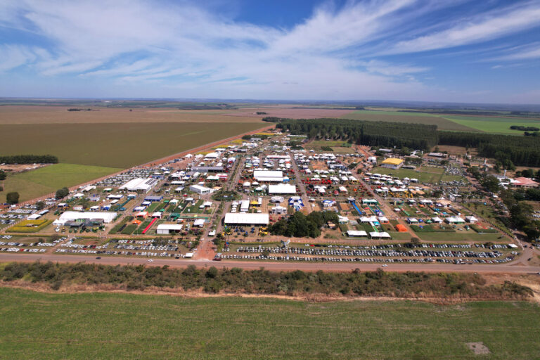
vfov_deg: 57.2
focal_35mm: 22
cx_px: 270
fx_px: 330
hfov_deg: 78.6
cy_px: 180
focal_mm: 8.38
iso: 100
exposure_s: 1/400
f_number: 2.8
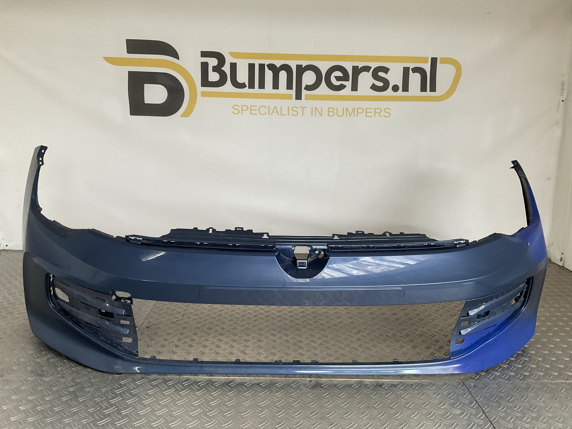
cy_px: 214
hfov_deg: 61.7
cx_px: 286
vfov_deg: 48.2
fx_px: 479
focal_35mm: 29
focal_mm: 3
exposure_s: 1/60
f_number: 1.8
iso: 100
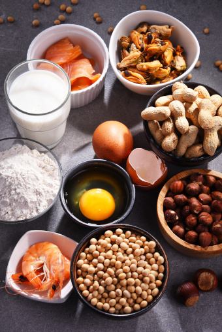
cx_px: 111
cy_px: 166
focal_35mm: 105
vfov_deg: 19.4
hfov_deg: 13.1
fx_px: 970
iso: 100
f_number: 13
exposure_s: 1/125
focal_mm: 105
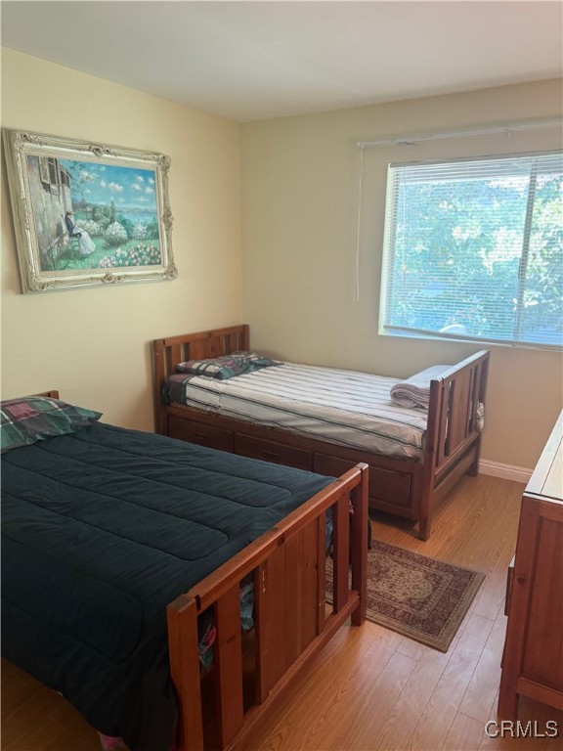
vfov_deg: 71.6
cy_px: 376
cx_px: 282
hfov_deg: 56.8
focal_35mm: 24
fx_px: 520
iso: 500
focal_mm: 6.76
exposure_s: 1/60
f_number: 1.78
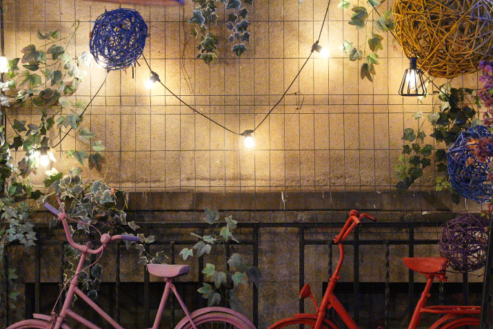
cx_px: 252
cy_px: 222
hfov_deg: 19.6
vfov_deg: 13.2
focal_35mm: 104
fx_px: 1424
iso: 25600
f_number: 2.8
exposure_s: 1/125
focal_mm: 70
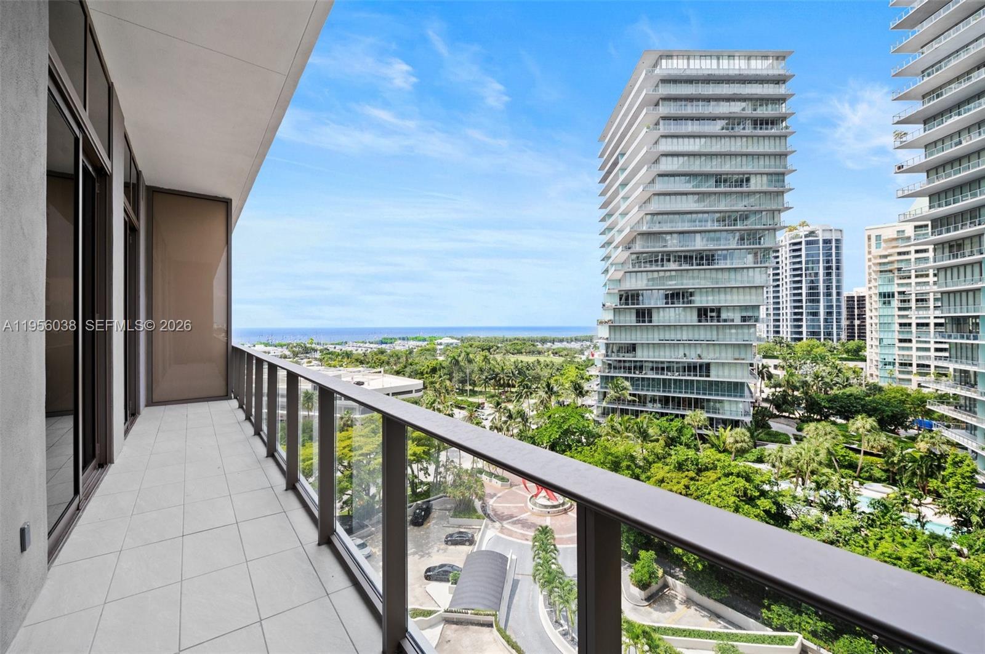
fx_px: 383
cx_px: 492
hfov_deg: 104.3
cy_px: 327
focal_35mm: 14
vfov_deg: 81.1
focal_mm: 14
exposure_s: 1/320
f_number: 8
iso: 200
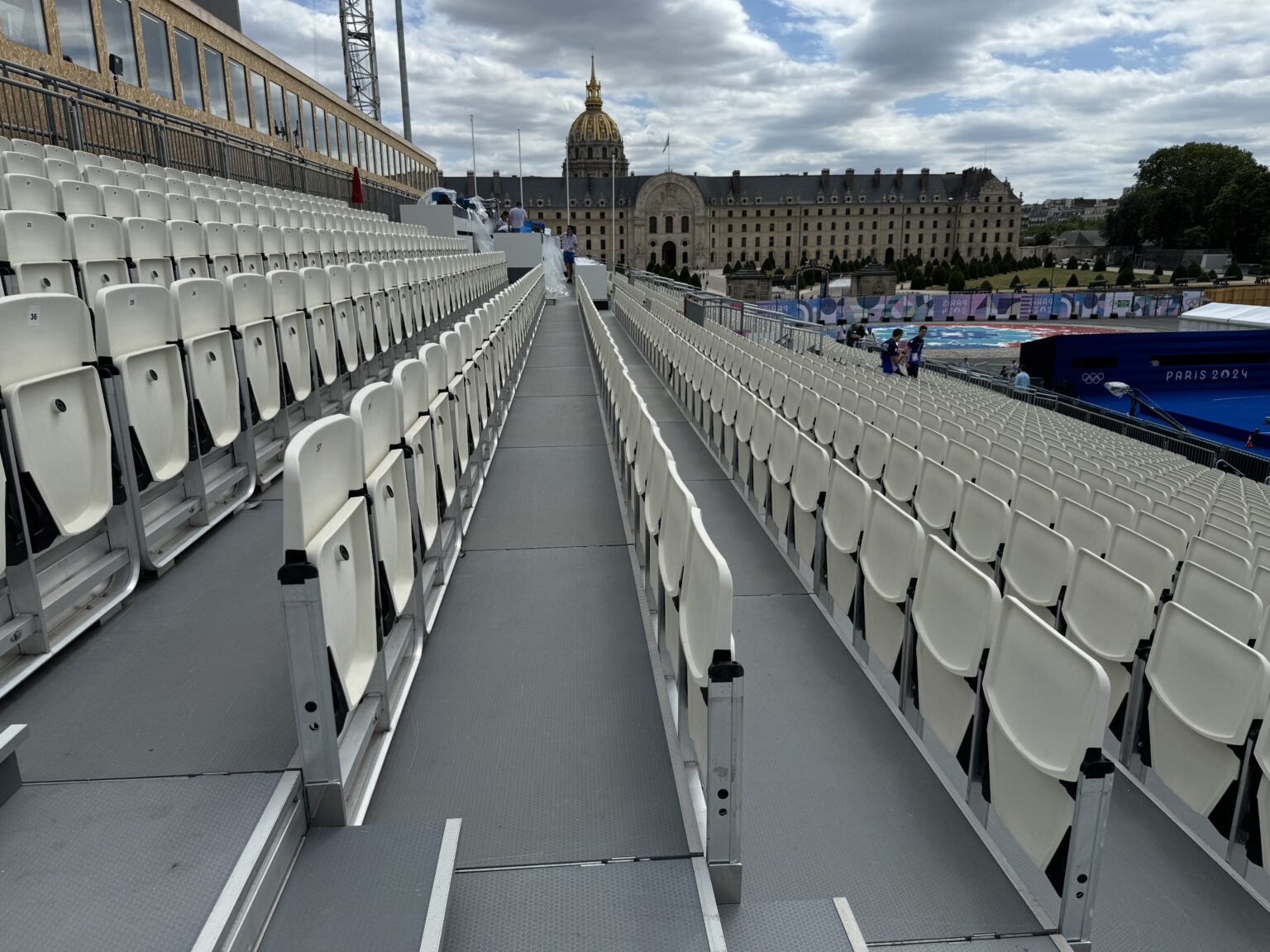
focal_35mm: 24
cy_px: 476
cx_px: 635
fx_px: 881
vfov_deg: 56.8
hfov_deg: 71.6
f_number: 1.78
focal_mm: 6.76
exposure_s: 1/9009
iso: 80
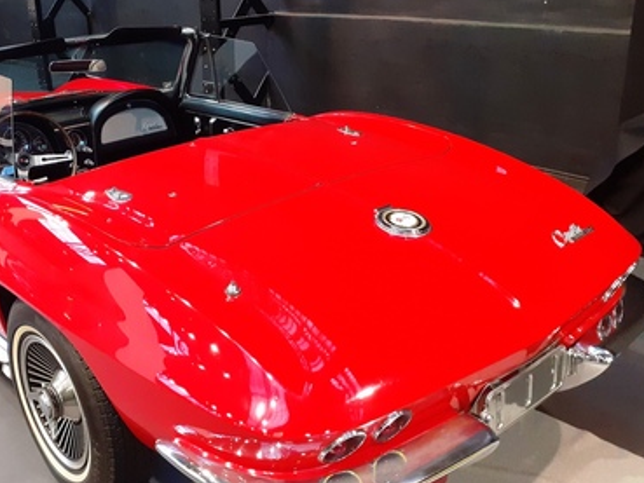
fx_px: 726
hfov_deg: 47.4
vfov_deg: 36.8
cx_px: 238
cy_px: 228
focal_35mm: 39
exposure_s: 1/50
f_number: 1.9
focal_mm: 3.6
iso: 250
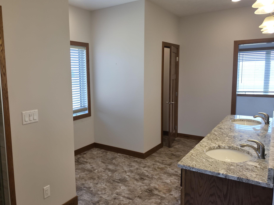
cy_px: 102
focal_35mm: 28
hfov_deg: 62.8
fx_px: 222
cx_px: 108
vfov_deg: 49.8
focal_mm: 6.5
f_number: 1.4
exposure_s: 1/120
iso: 20
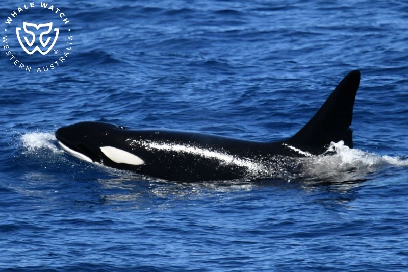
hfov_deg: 3.4
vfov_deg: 2.3
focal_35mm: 600
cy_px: 136
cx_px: 204
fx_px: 6798
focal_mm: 600
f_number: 6.3
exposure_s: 1/8000
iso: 1400
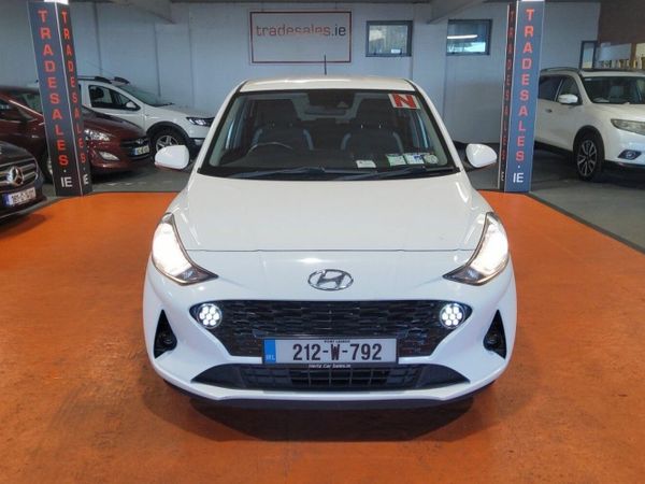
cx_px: 322
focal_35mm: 26
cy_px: 242
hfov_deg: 67.3
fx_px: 484
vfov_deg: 53.1
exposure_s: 1/100
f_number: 2
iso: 160
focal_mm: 3.08
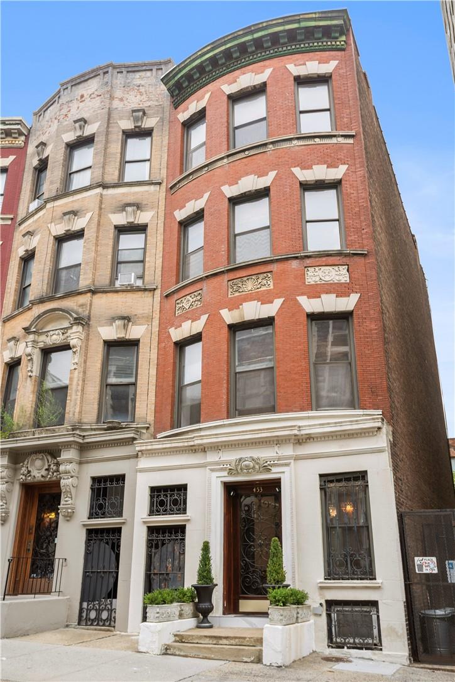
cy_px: 341
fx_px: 588
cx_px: 228
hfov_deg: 42.3
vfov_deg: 60.3
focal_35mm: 31
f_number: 8
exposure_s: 1/10
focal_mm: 31
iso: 100
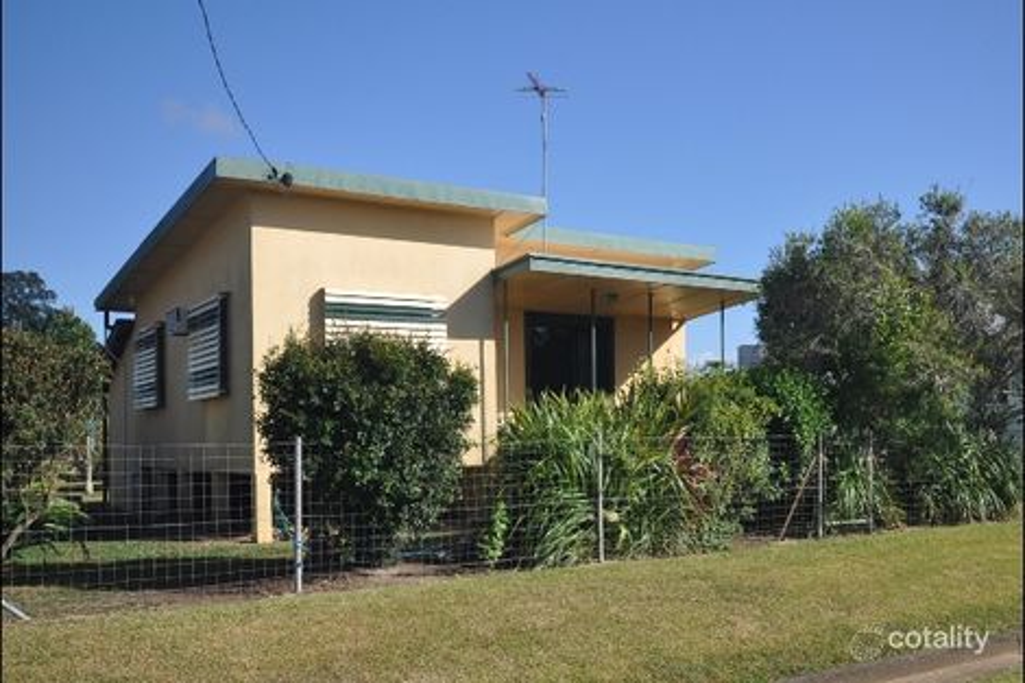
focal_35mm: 30
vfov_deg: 43.6
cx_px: 512
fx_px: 854
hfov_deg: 61.9
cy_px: 342
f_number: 9
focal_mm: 20
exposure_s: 1/320
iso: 200
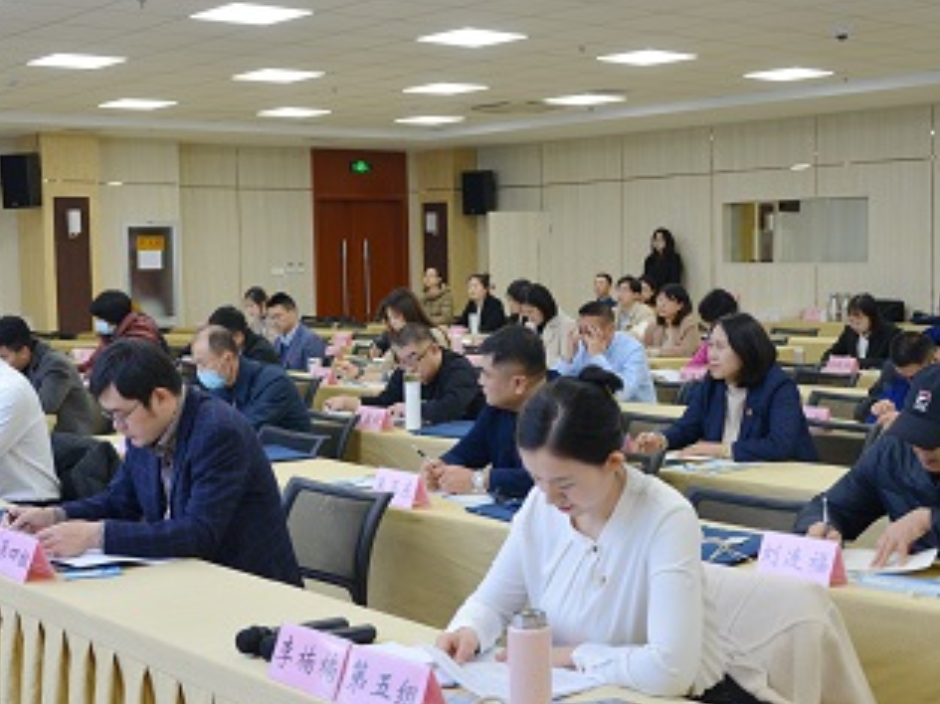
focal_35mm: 53
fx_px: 1434
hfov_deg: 36.3
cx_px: 445
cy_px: 397
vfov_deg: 27.6
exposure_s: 1/30
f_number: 3.8
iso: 125
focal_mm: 21
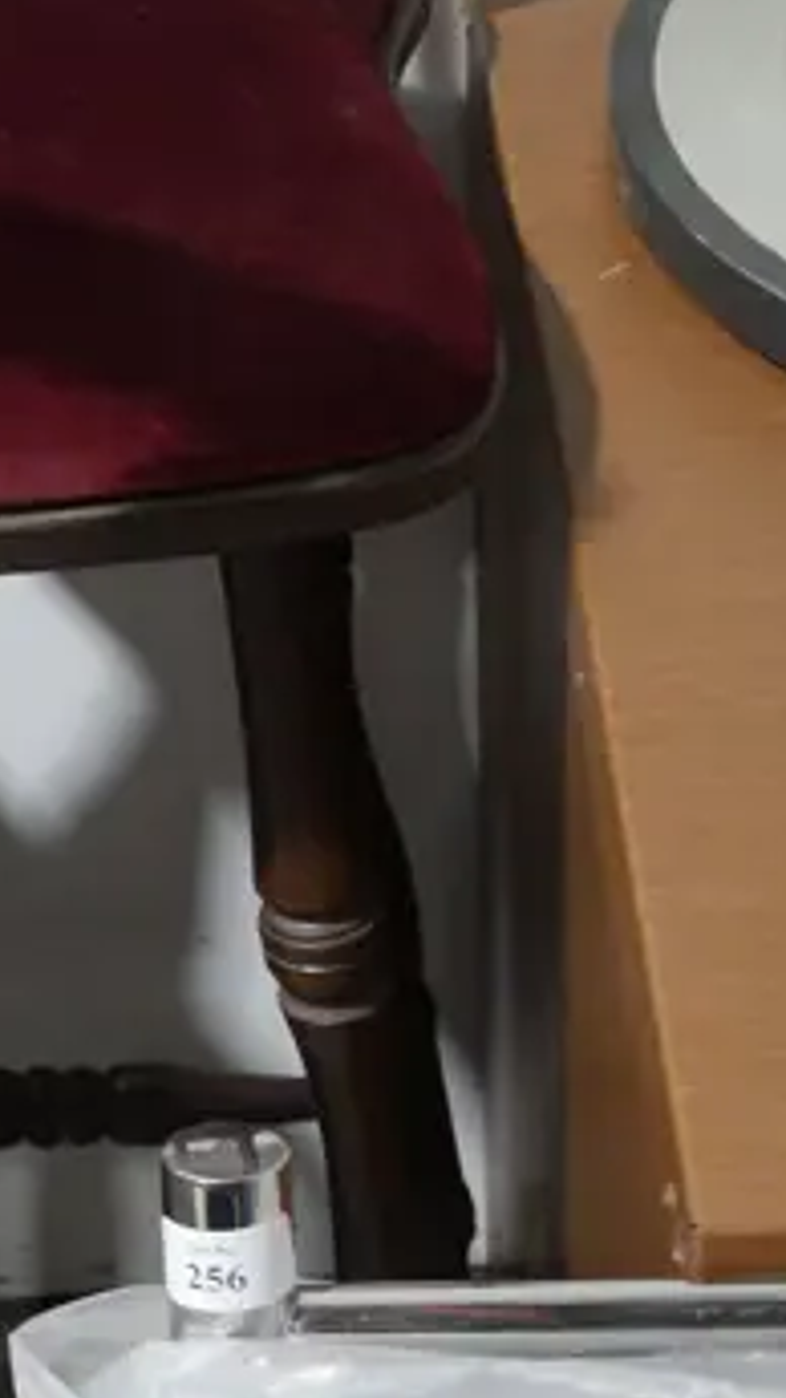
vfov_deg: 22.0
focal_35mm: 97
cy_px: 835
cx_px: -743
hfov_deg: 11.4
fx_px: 3595
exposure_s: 1/60
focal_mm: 15
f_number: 3.6
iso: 500
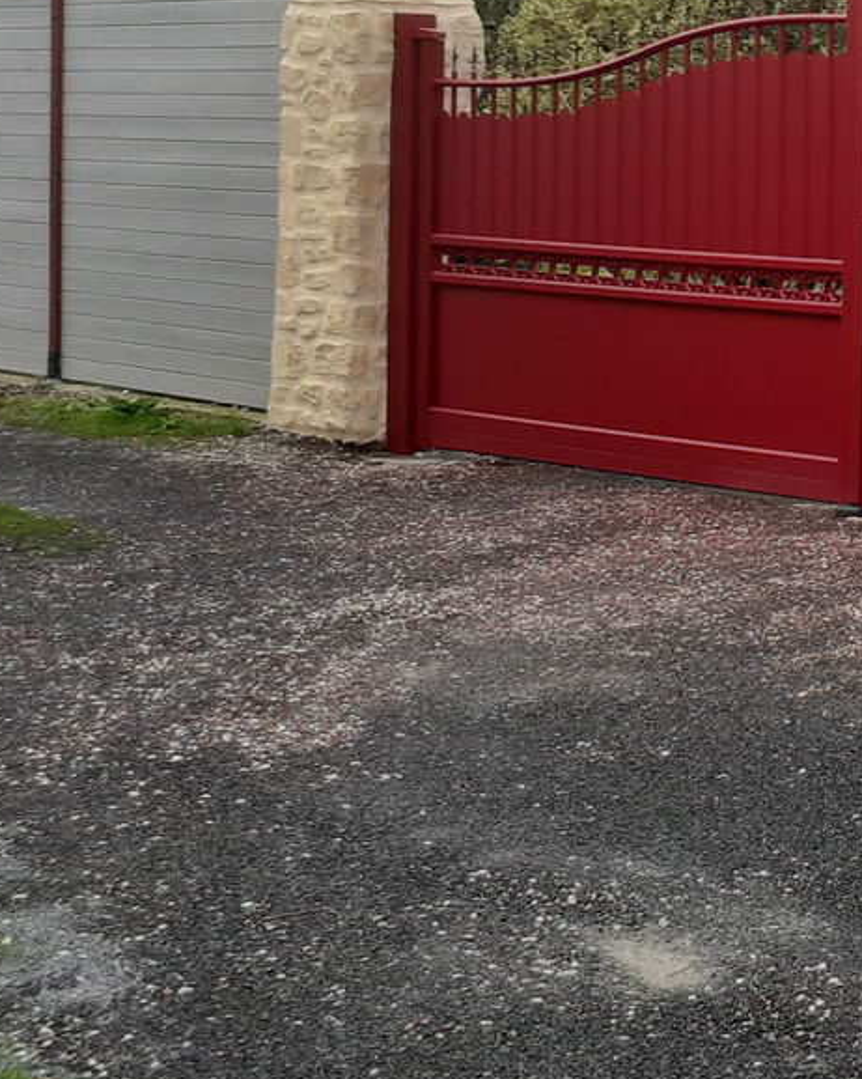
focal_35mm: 73
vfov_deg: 25.3
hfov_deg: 18.3
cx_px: 1345
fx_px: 2329
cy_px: 121
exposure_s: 1/635
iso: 40
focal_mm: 3.6
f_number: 1.9
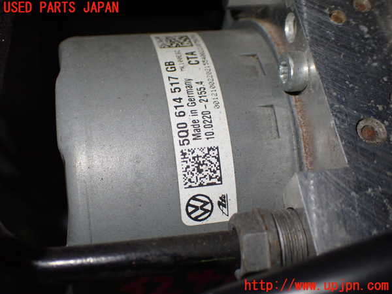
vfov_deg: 32.9
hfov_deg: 42.9
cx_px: 196
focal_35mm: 44
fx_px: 498
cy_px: 147
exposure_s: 1/160
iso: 800
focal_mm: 7.84
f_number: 2.9
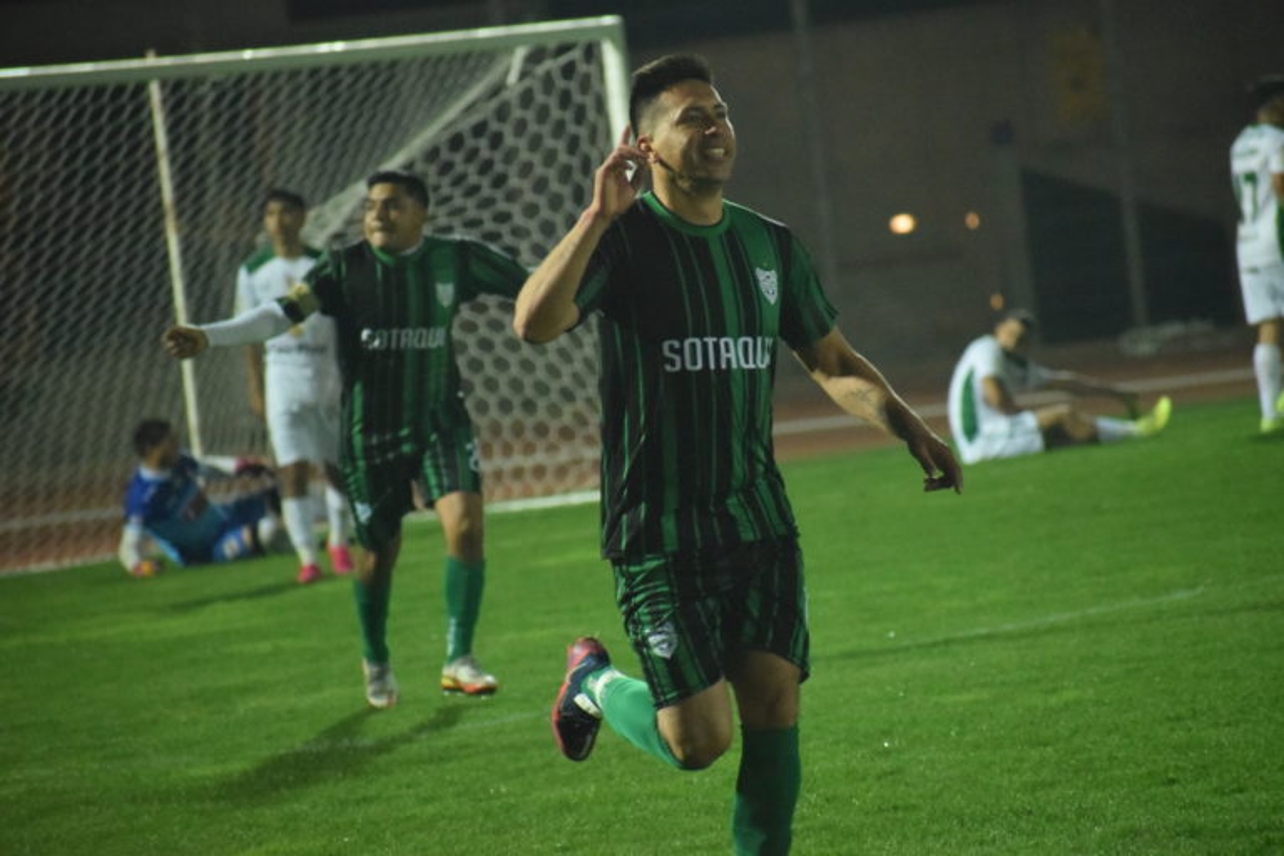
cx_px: 642
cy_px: 428
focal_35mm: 330
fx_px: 11769
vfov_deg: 4.2
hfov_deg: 6.2
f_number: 5.6
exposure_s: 1/1000
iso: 8000
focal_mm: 220
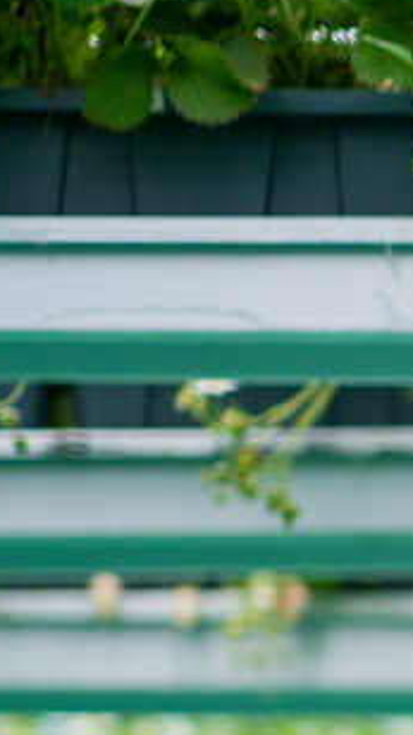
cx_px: 1614
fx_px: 9004
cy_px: 856
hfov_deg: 2.6
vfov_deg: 4.7
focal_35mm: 462
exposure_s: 1/80
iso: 100
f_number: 1.6
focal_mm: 85
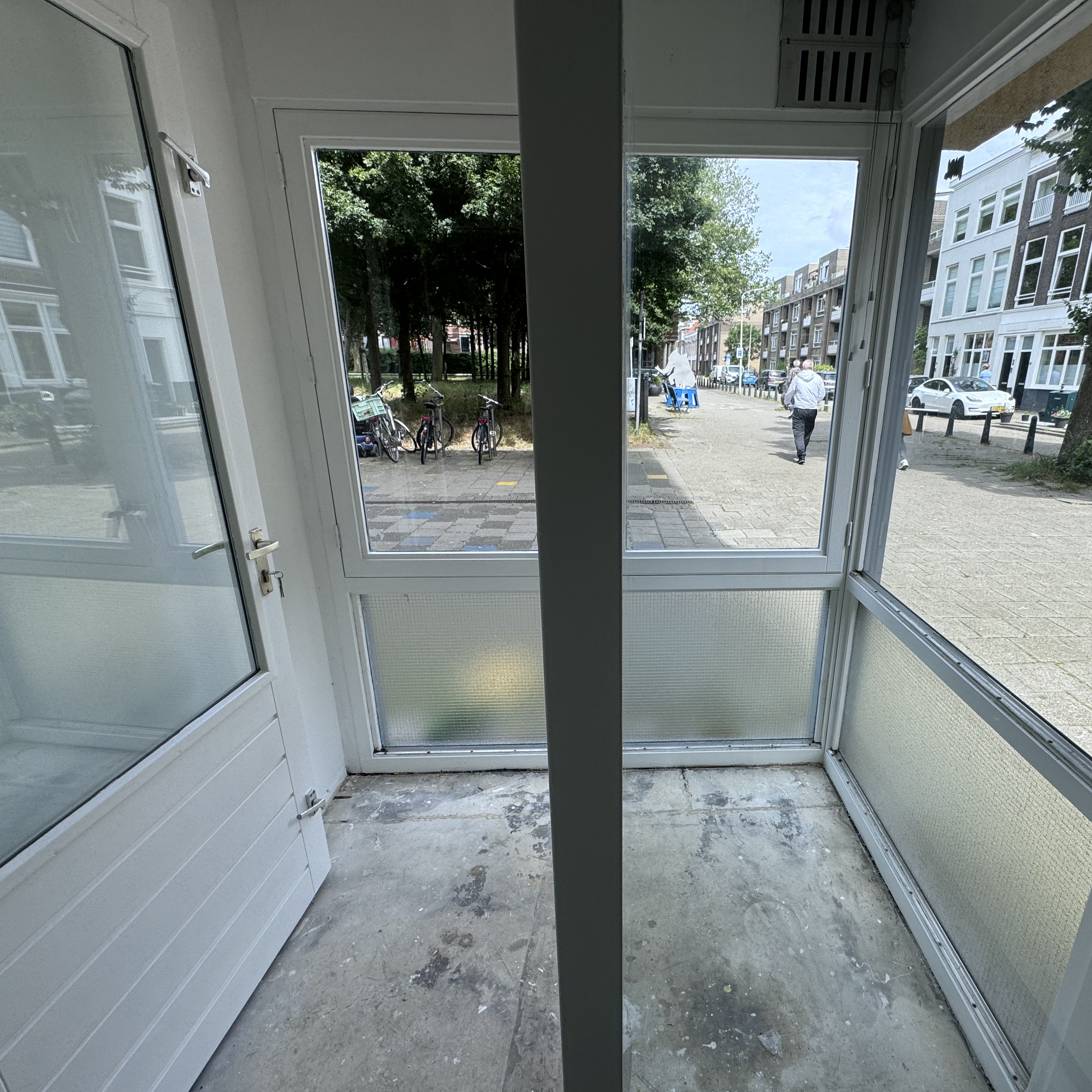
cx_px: 639
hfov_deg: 83.2
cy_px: 562
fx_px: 607
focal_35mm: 17
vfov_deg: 83.9
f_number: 2.2
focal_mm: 2.22
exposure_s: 1/381
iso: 40
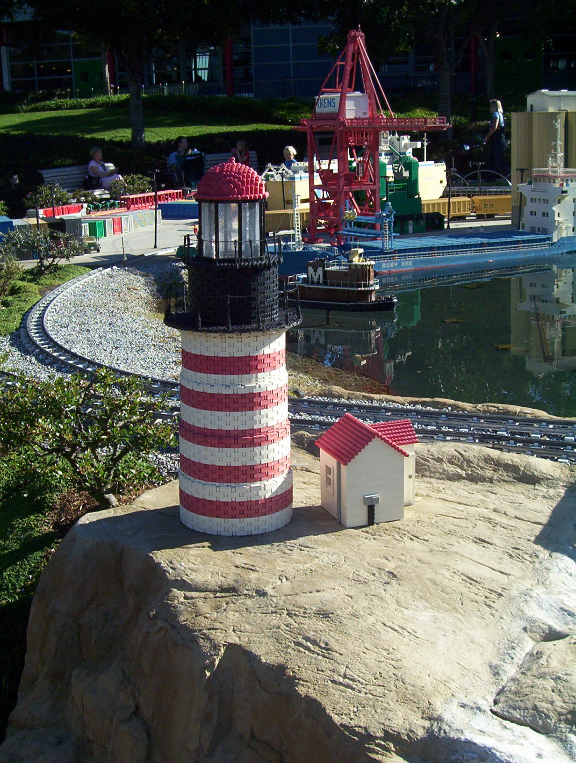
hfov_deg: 27.1
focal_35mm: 54
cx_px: 288
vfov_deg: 35.5
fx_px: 1193
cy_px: 382
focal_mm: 7.1
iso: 100
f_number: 5.61
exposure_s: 1/384
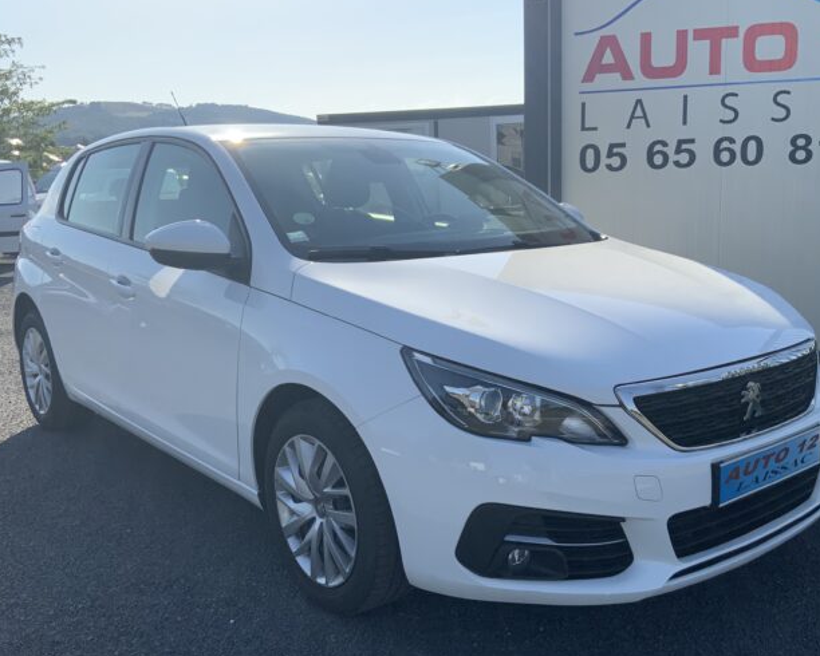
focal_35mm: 37
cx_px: 429
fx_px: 898
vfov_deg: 40.1
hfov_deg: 49.1
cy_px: 367
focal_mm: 3
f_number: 1.8
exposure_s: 1/1675
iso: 16
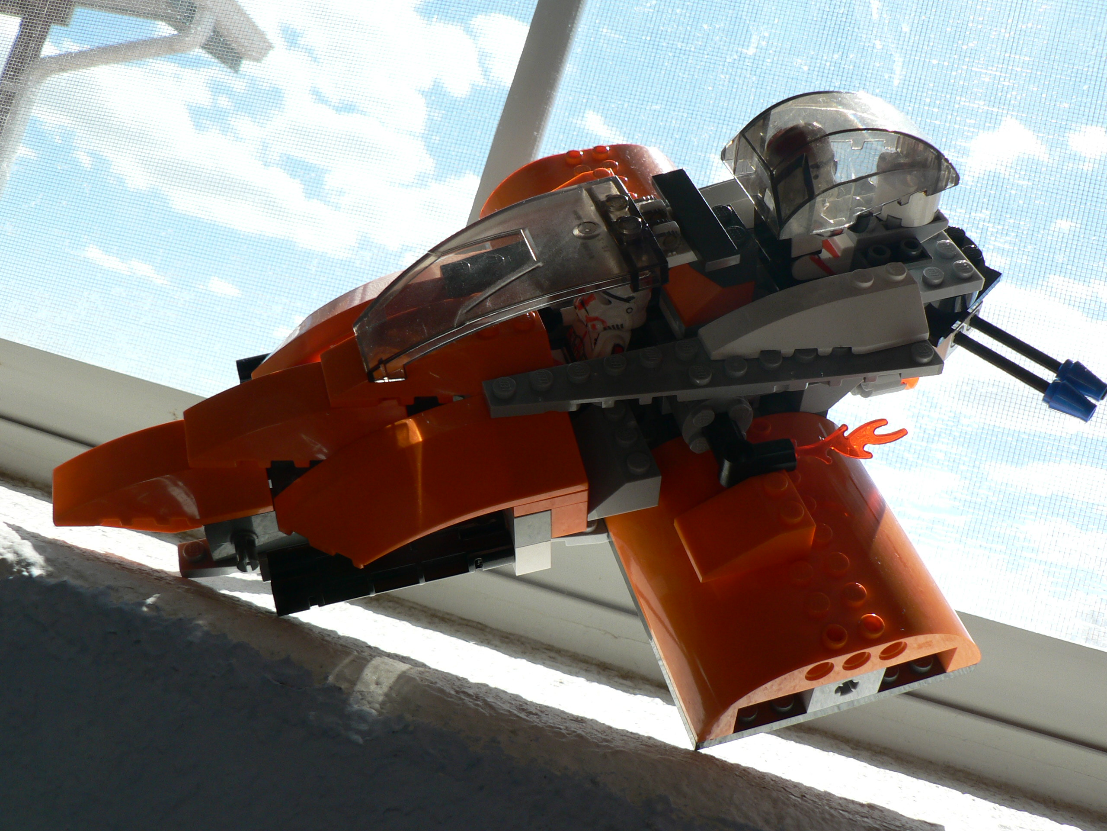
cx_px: 554
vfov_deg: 39.7
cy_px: 416
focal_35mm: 36
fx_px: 1151
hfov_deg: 51.4
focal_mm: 6
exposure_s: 1/250
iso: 80
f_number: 4
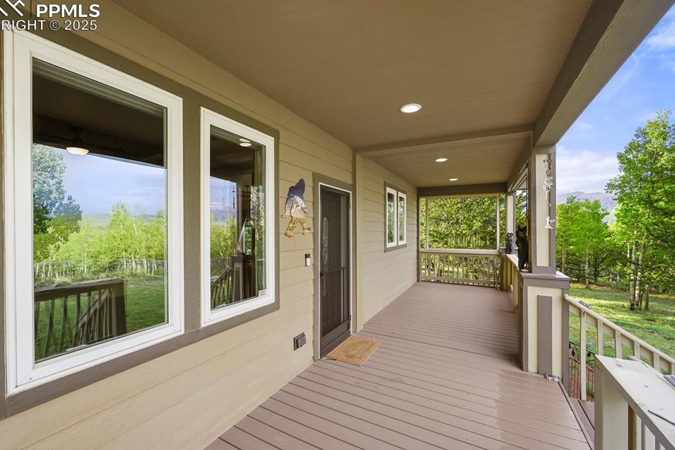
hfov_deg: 100.3
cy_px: 232
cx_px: 320
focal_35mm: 15
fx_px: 281
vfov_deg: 77.3
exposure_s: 1/80
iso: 400
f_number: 8
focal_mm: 14
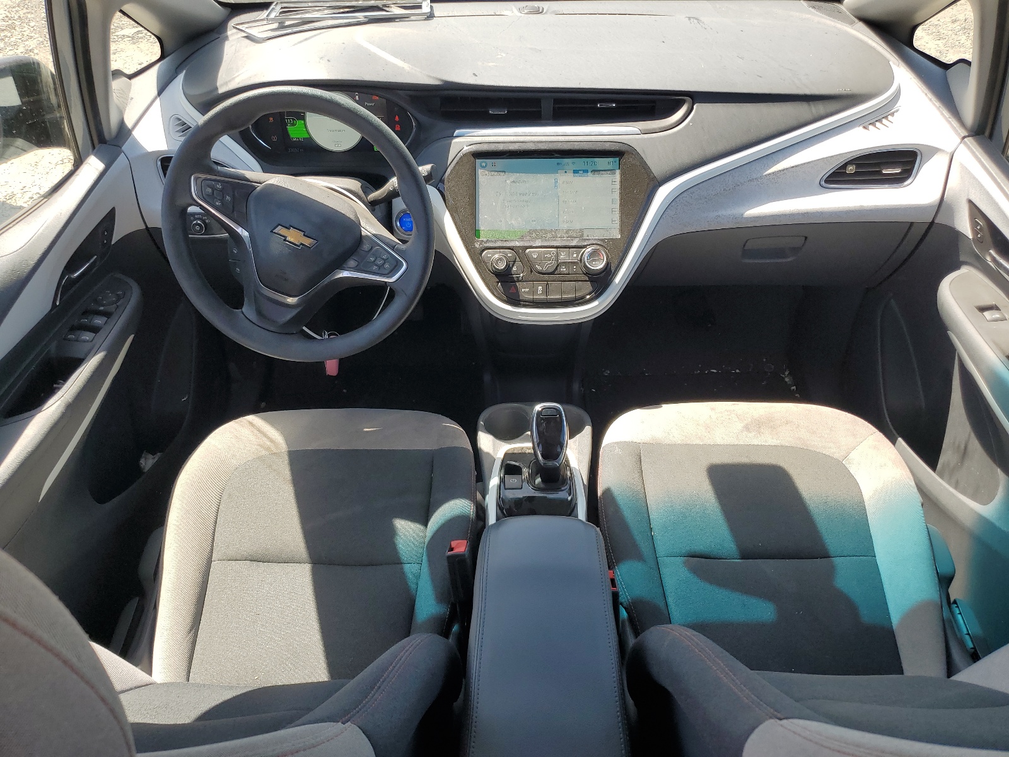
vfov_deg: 53.1
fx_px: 758
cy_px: 378
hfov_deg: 67.3
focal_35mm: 26
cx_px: 504
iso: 50
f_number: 1.5
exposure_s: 1/625
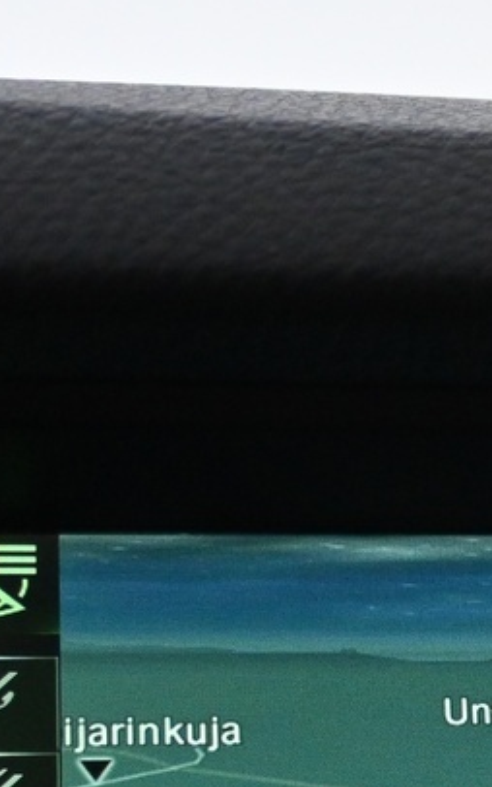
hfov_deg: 9.4
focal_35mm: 128
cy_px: 992
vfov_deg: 15.6
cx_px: 1050
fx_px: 2745
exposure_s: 1/60
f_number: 4
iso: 2500
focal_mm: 21
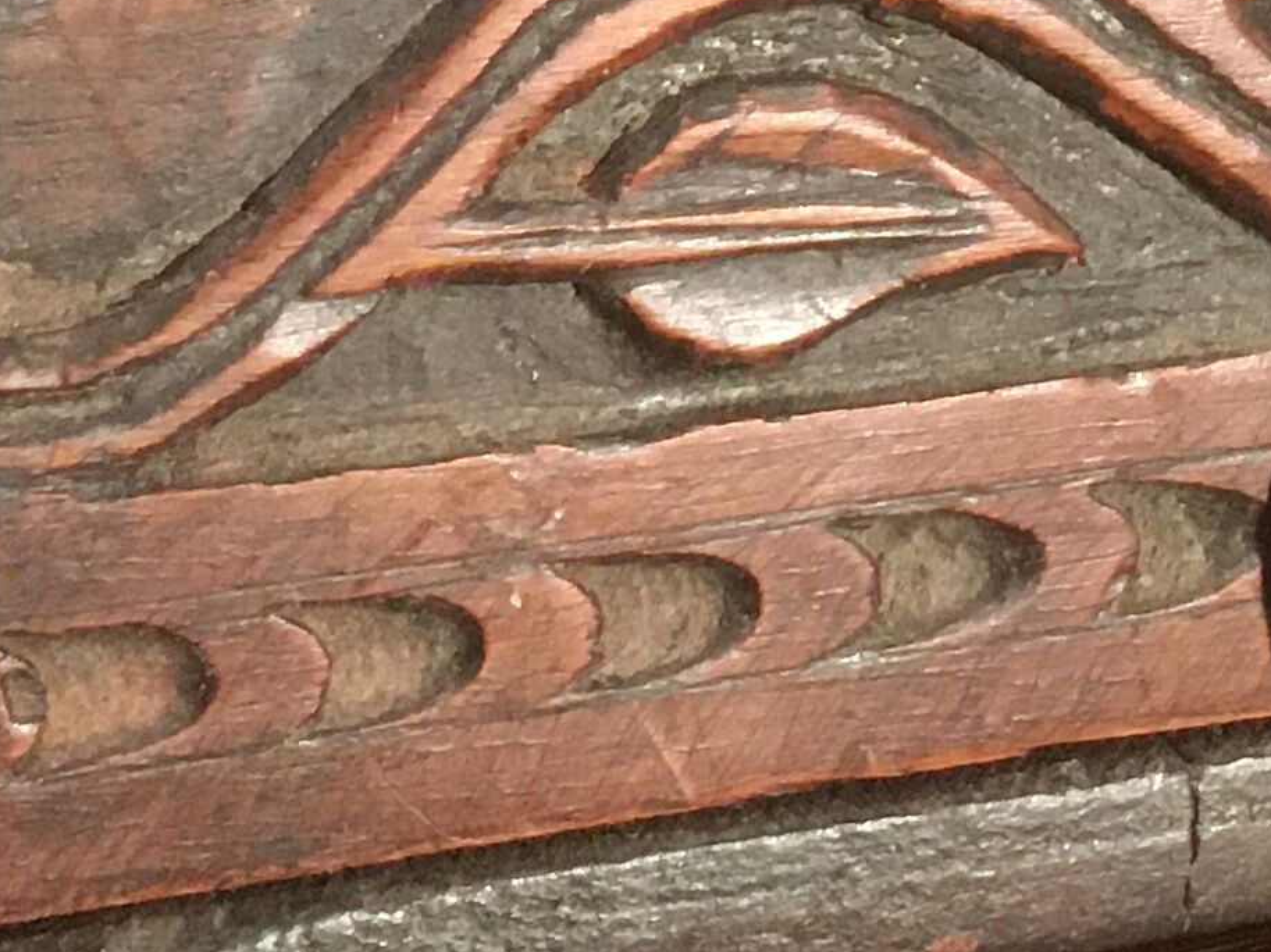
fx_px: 4699
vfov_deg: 10.9
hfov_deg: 15.4
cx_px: 788
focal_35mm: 128
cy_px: -677
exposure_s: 1/17
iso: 200
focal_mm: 4.15
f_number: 2.2
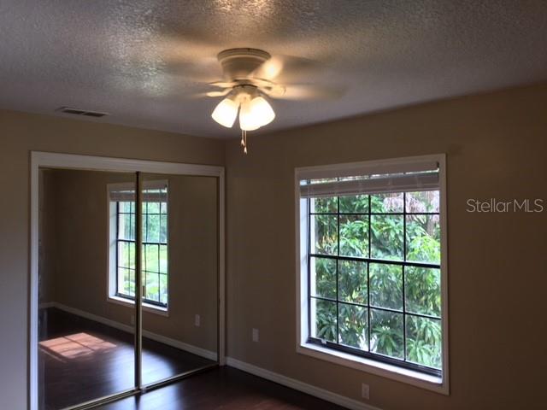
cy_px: 205
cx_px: 274
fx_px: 458
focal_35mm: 29
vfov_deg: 48.2
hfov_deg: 61.7
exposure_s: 1/40
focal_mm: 4.15
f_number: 2.2
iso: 25
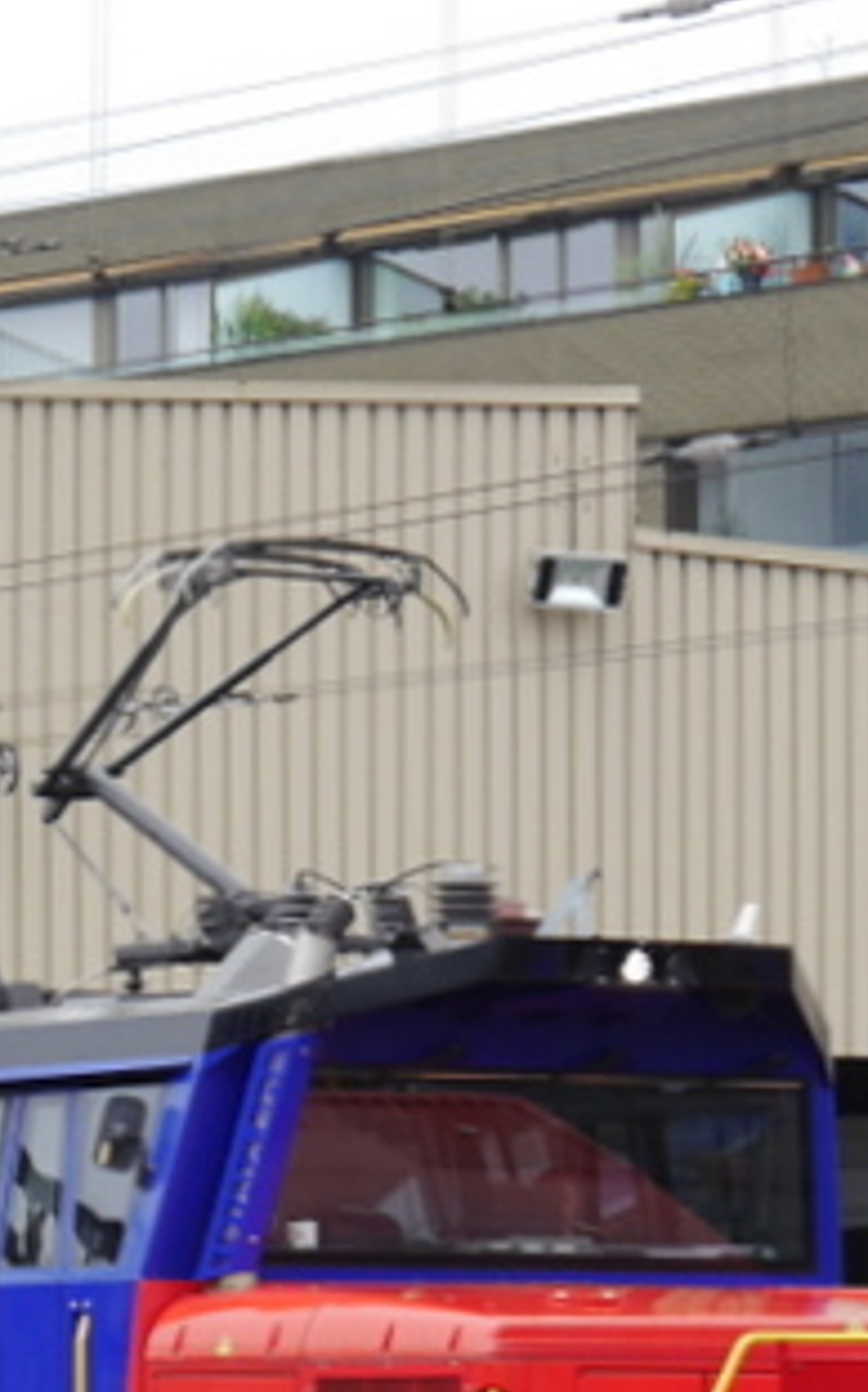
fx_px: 8793
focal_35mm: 232
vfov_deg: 9.0
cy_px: 1338
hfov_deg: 5.6
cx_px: 121
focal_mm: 34
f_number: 5.2
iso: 160
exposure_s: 1/100
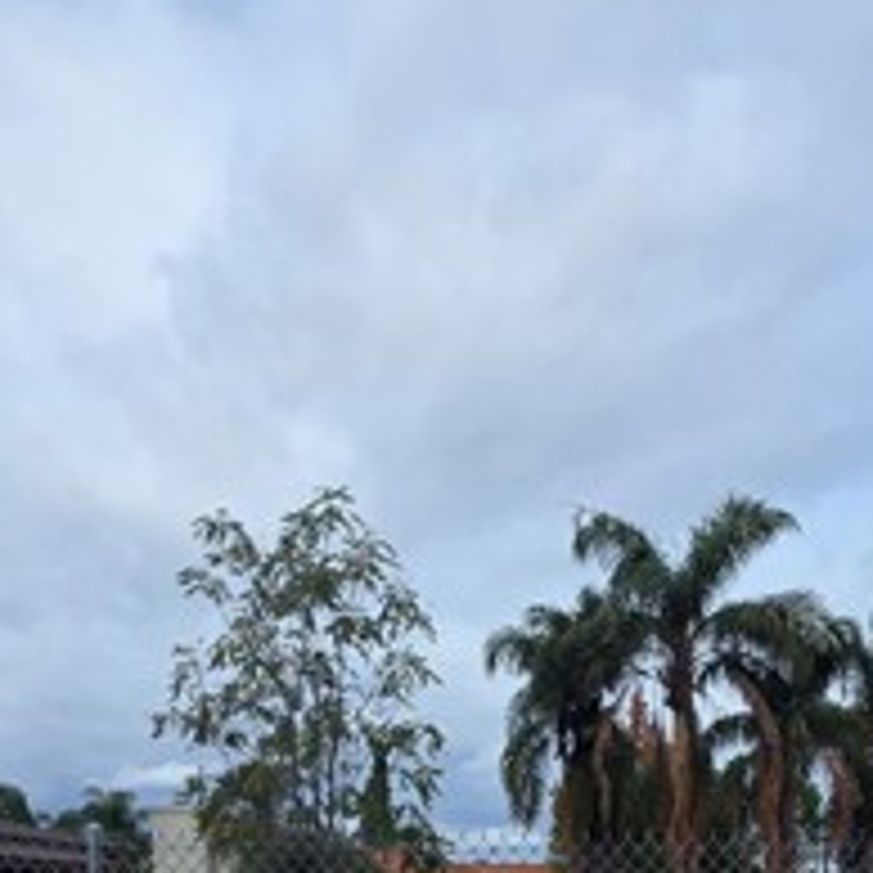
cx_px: 572
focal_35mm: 38
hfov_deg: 43.3
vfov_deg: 36.4
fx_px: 1084
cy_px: 981
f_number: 1.9
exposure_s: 1/2450
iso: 40
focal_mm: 2.2
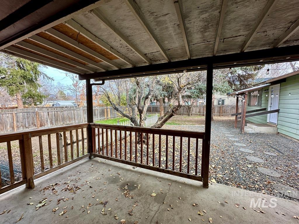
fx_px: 121
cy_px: 112
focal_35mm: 14
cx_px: 150
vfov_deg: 85.7
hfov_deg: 102.1
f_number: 2.2
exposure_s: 1/101
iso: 40
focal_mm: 2.22
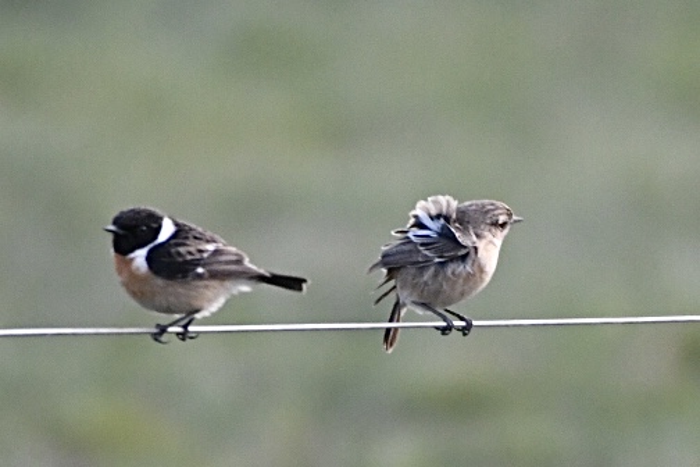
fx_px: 17499
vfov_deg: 1.5
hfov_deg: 2.3
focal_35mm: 900
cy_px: 234
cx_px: 350
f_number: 6.3
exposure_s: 1/800
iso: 1600
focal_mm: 600
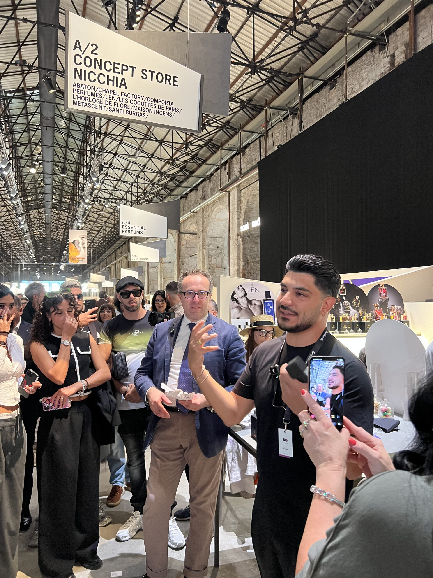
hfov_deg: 53.1
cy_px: 289
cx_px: 216
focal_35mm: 26
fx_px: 434
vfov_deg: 67.3
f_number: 1.5
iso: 500
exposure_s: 1/50
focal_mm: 5.7
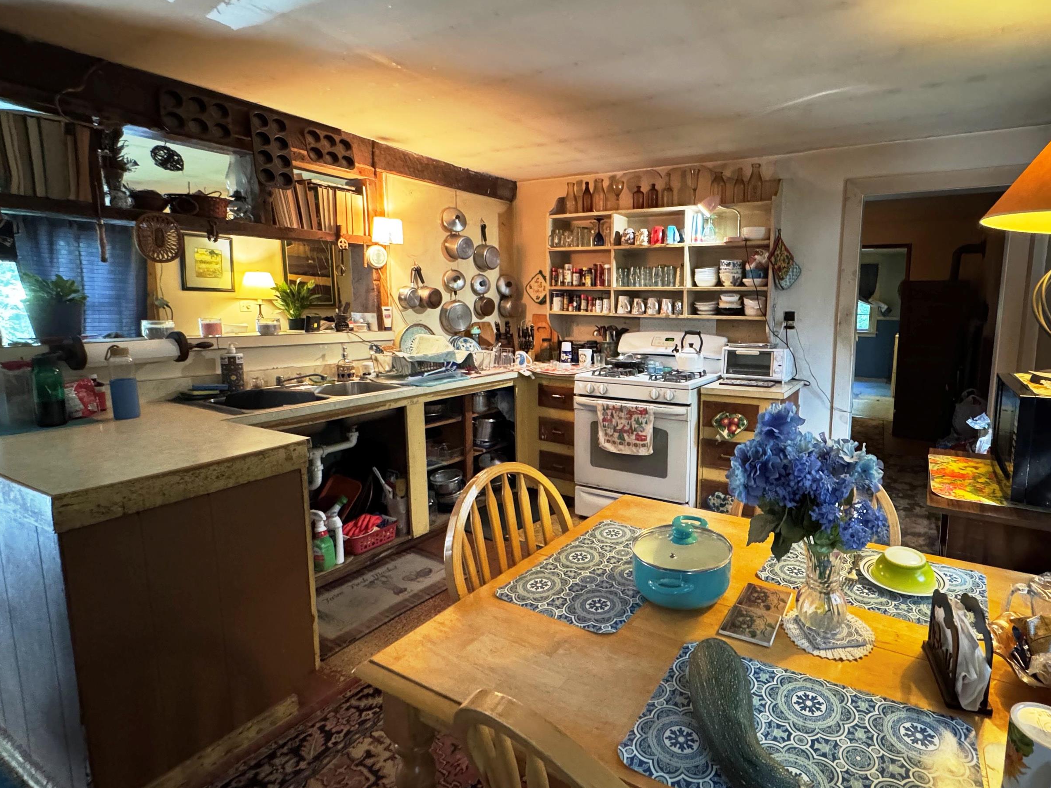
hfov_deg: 86.4
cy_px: 372
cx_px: 643
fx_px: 547
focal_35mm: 18
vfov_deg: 71.5
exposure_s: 1/40
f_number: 2.2
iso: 1000
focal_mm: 2.22
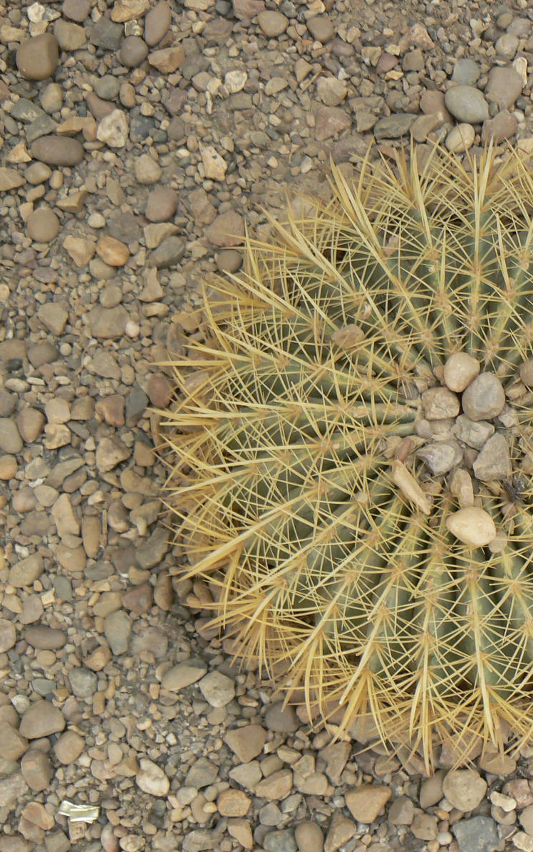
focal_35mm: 51
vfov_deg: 39.6
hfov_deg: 24.6
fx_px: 1185
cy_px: 426
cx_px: 480
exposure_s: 1/80
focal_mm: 6
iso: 100
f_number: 4
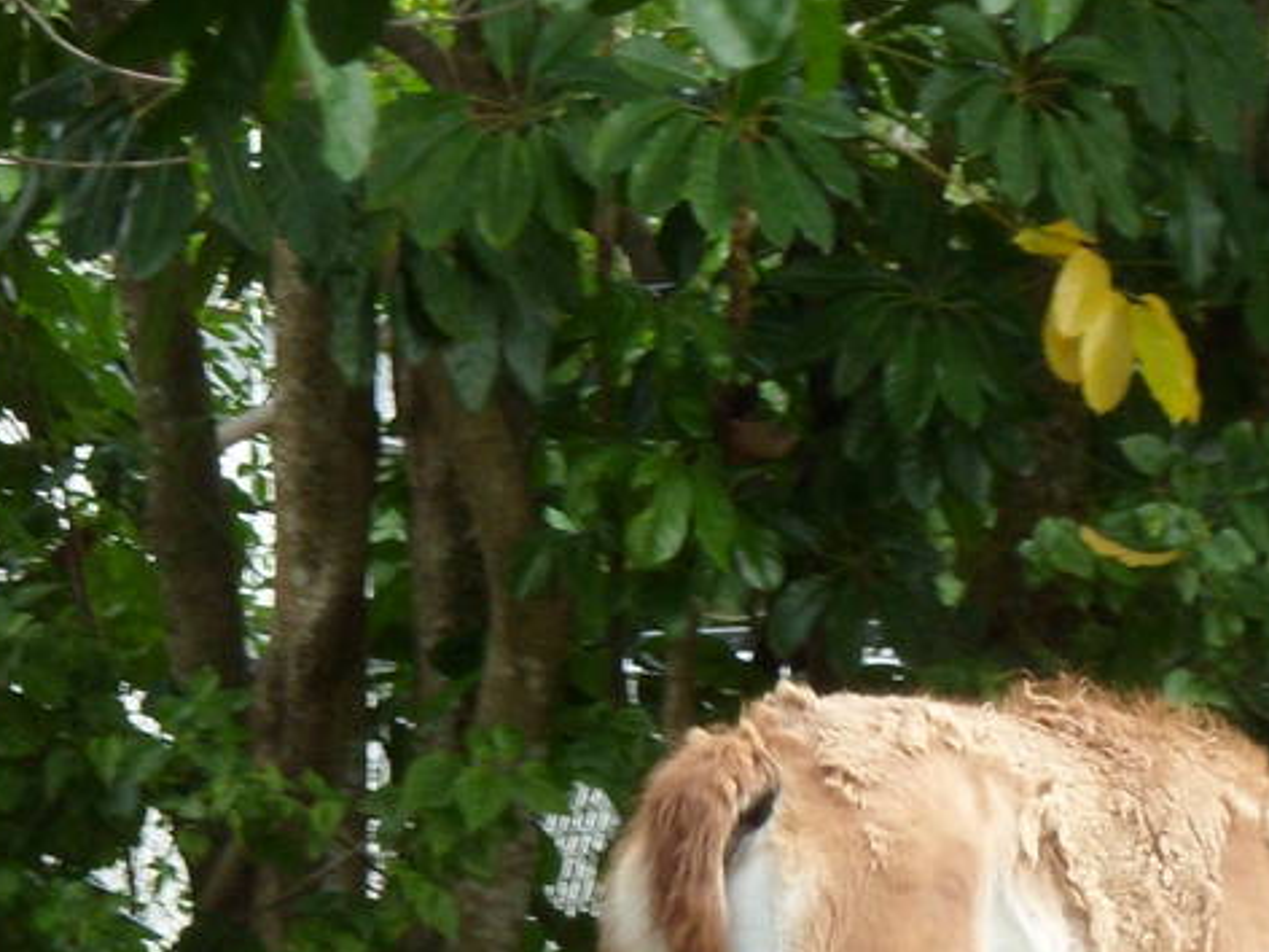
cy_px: 1261
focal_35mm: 682
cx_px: 137
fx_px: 25002
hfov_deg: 2.9
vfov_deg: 2.2
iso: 100
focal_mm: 36.2
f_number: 5.6
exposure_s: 1/60
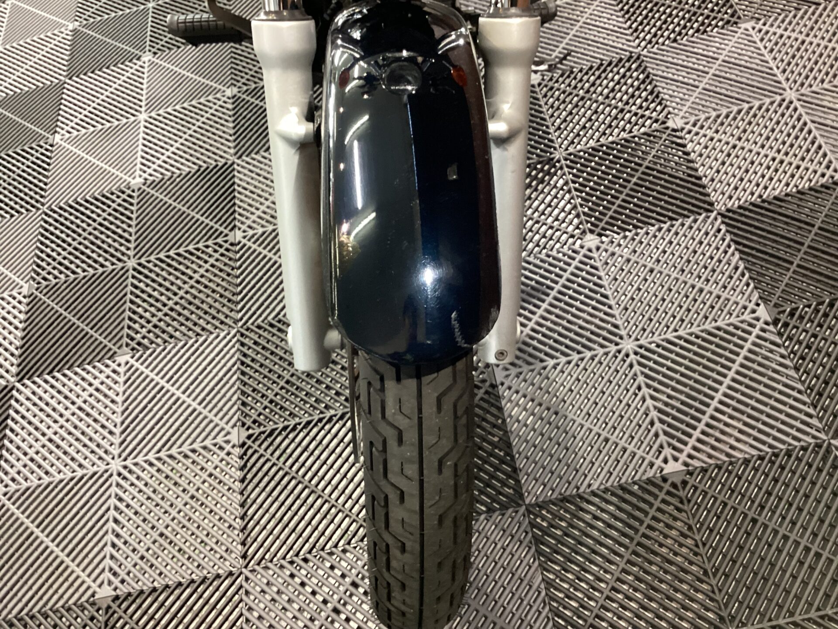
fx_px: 750
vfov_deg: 45.4
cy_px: 314
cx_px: 419
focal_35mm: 31
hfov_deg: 58.4
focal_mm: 3.3
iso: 320
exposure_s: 1/40
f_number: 2.4
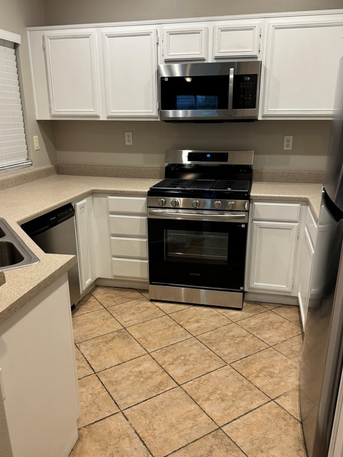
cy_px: 242
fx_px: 383
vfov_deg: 61.6
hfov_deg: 48.3
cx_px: 172
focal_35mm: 29
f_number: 1.78
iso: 160
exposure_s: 1/60
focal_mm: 6.76
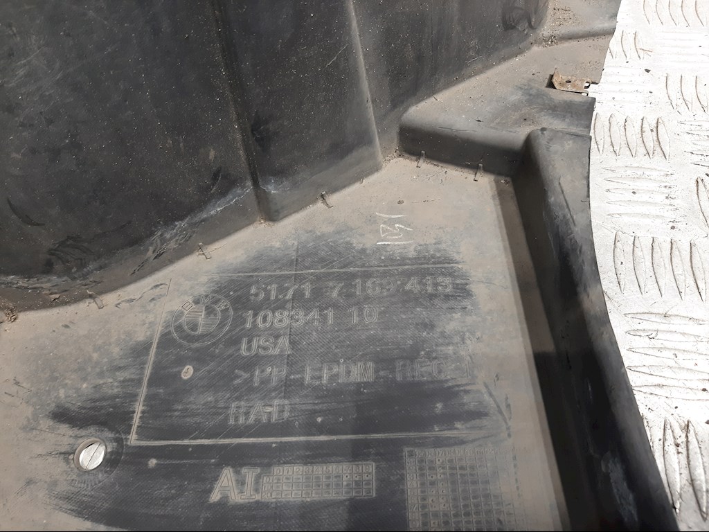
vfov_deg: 53.1
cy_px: 266
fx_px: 533
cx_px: 354
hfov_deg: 67.3
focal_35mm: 26
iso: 80
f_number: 1.7
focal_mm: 3.93
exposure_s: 1/50
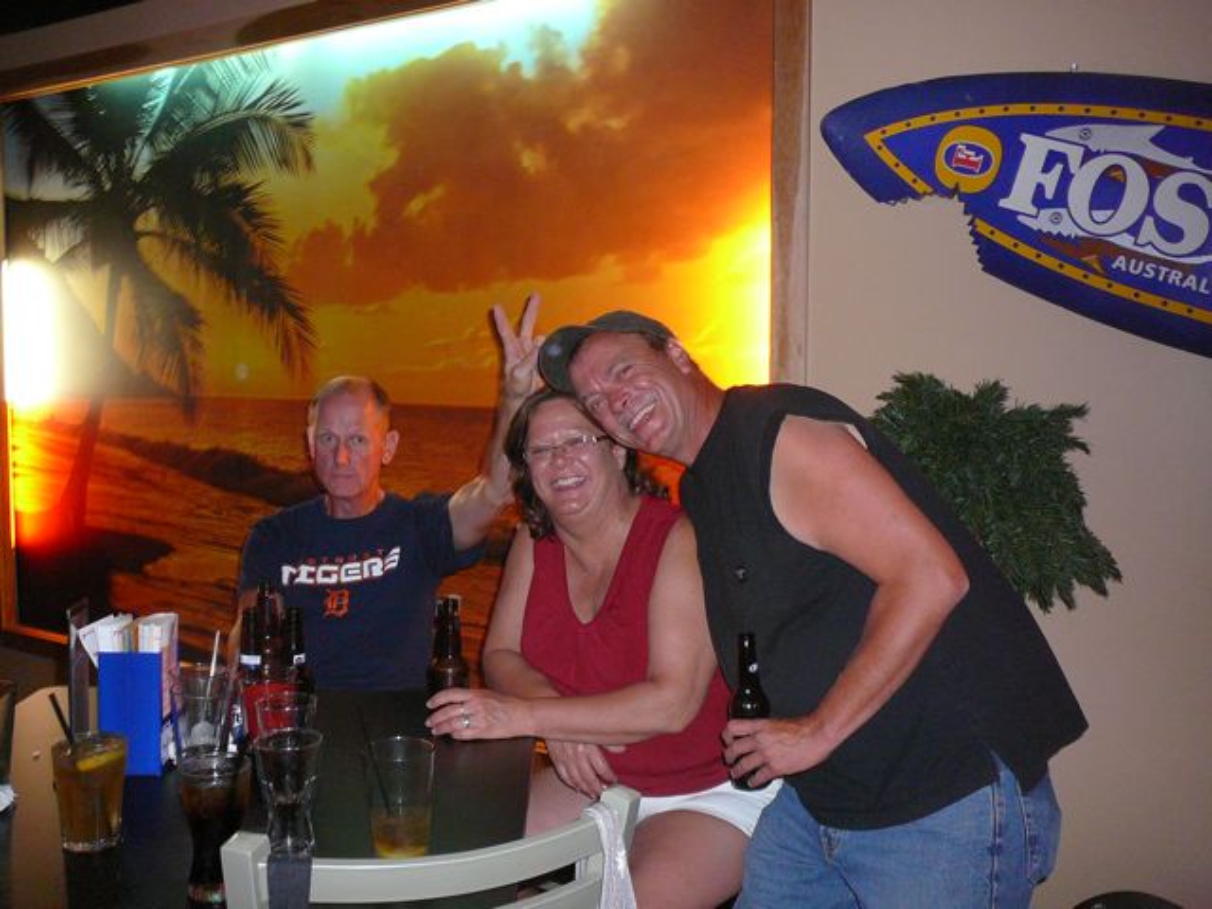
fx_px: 1225
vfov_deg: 40.7
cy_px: 454
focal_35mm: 35
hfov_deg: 52.6
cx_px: 606
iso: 250
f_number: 2.8
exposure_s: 1/8
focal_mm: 5.2
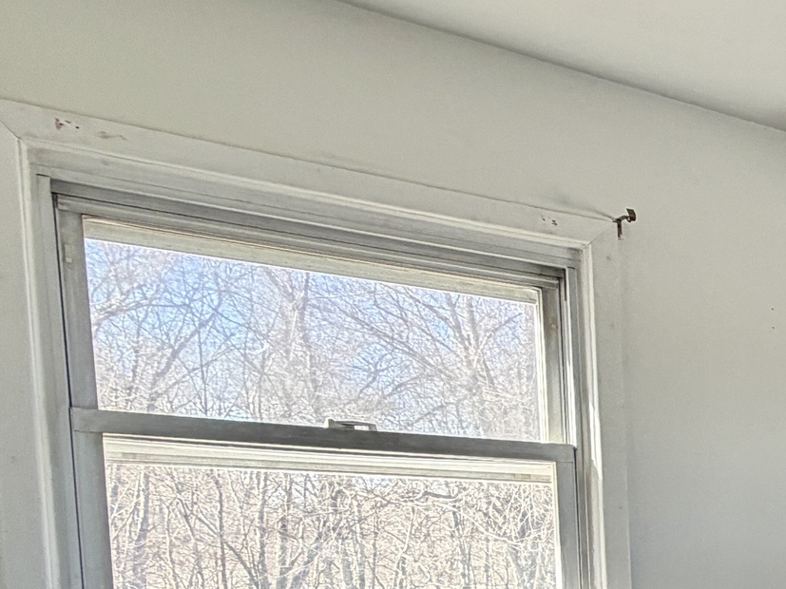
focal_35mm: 52
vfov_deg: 25.8
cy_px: 659
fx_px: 1181
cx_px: 1275
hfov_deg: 24.7
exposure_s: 1/173
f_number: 2.2
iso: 40
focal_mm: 2.22
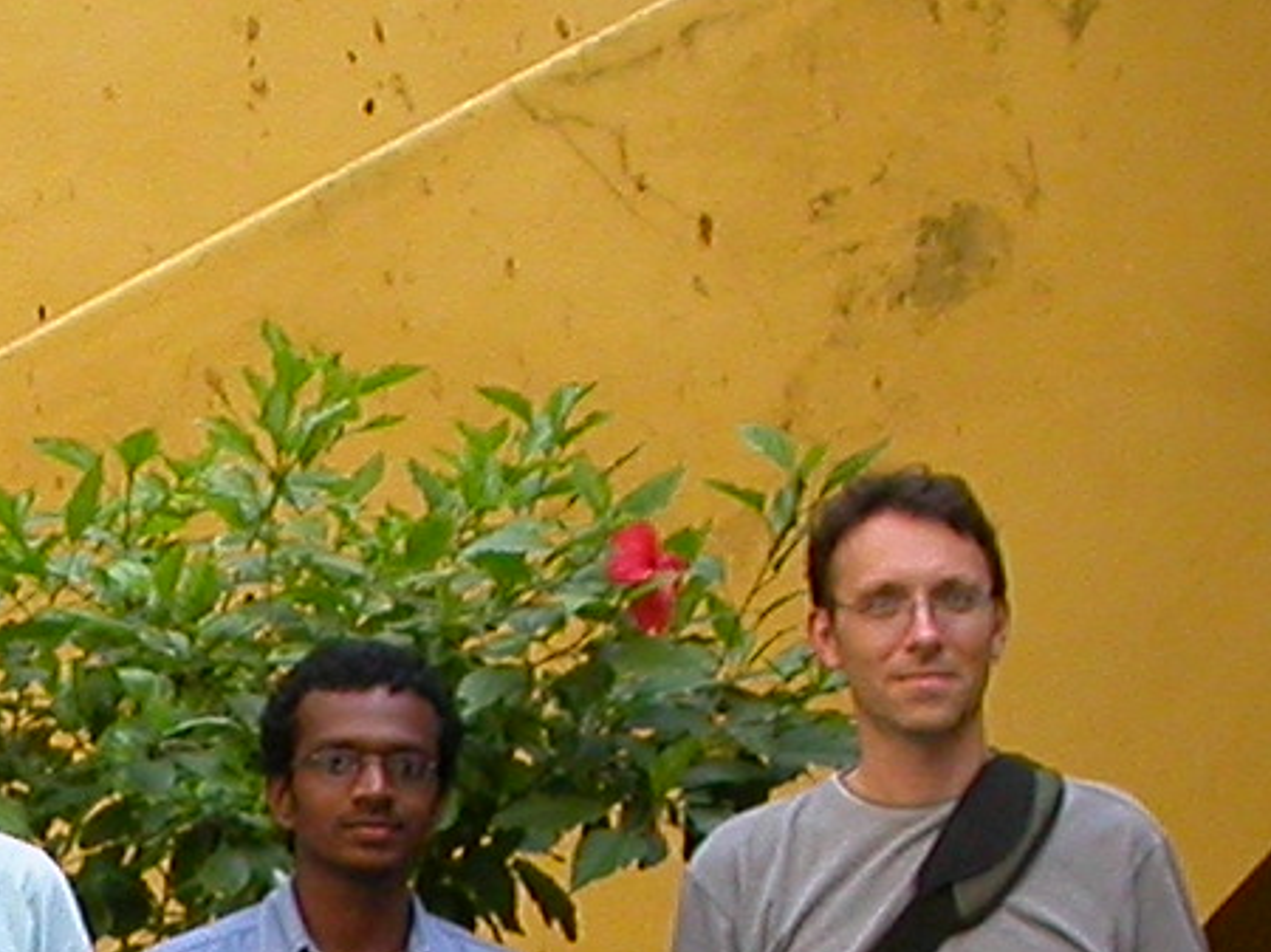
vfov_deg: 7.6
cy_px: 1523
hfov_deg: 10.1
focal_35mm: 192
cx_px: -328
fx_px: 7046
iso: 100
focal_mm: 7.85
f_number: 3.7
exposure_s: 1/70.7
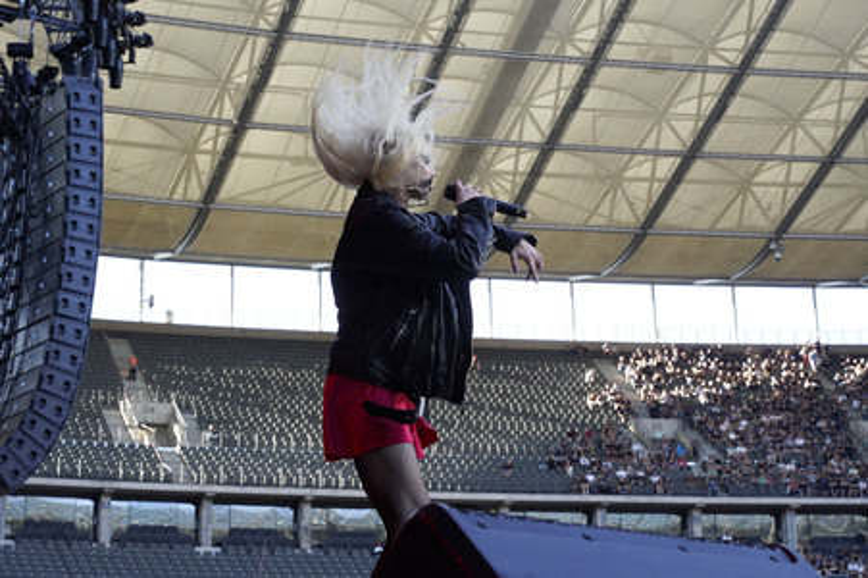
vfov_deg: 22.6
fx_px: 1446
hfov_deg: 33.4
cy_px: 289
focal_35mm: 60
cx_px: 434
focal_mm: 60
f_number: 8
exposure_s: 1/400
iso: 1600
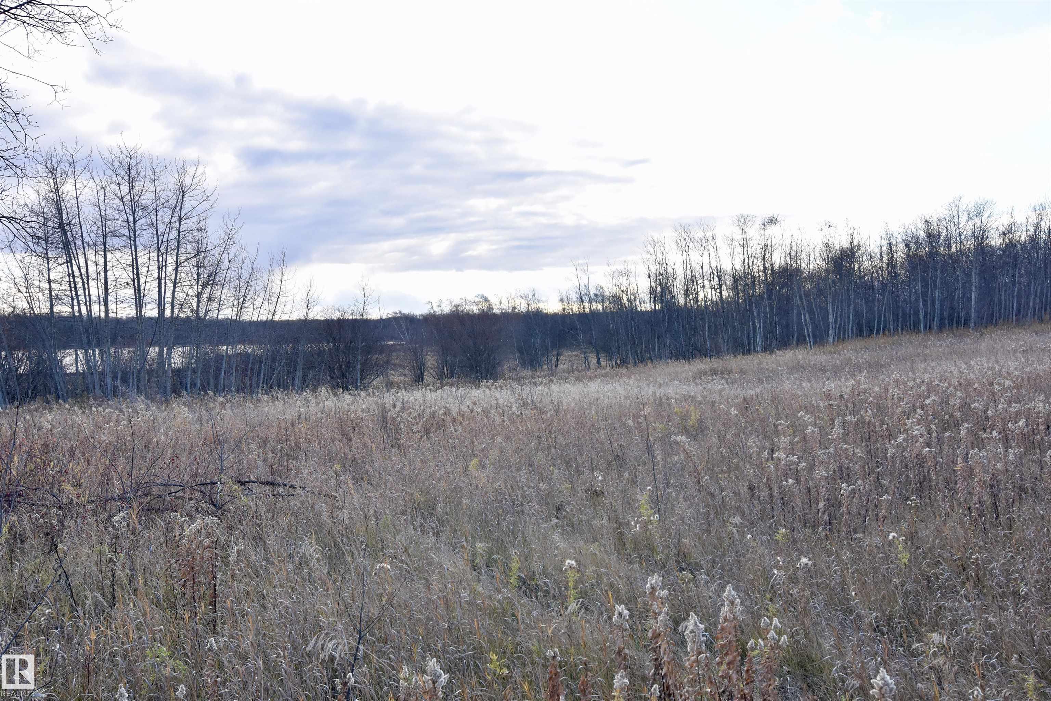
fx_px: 876
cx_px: 526
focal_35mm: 30
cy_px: 350
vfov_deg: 43.6
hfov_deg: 61.9
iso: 500
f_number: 8
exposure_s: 1/500
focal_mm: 20
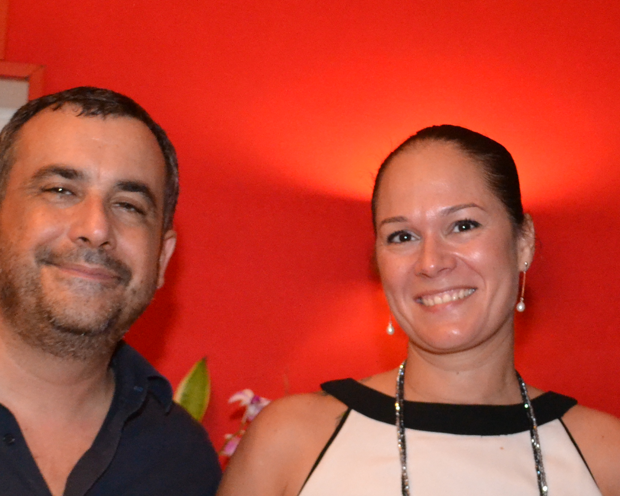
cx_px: 449
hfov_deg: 22.6
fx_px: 1541
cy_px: 469
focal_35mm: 84
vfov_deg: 17.9
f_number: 4
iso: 2800
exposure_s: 1/60
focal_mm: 22
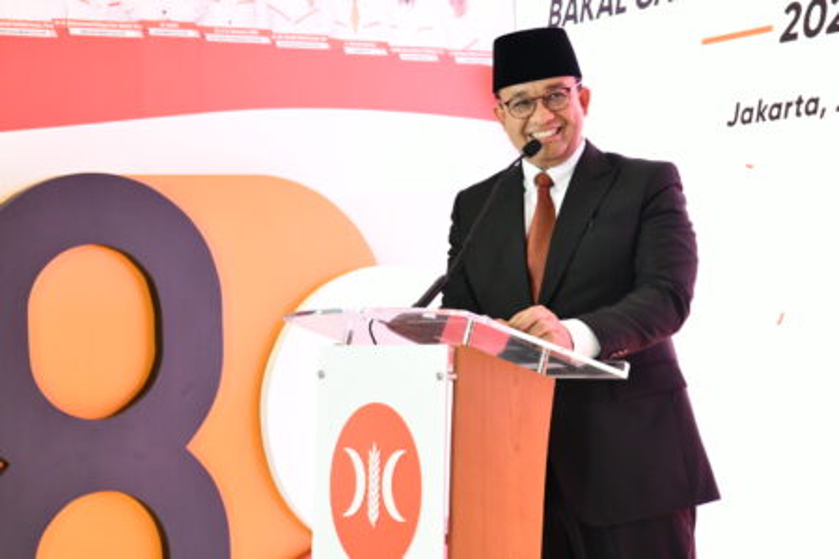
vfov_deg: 19.5
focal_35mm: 70
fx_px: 1631
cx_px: 420
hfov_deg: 28.8
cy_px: 280
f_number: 6.3
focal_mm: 70
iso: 4000
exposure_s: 1/125
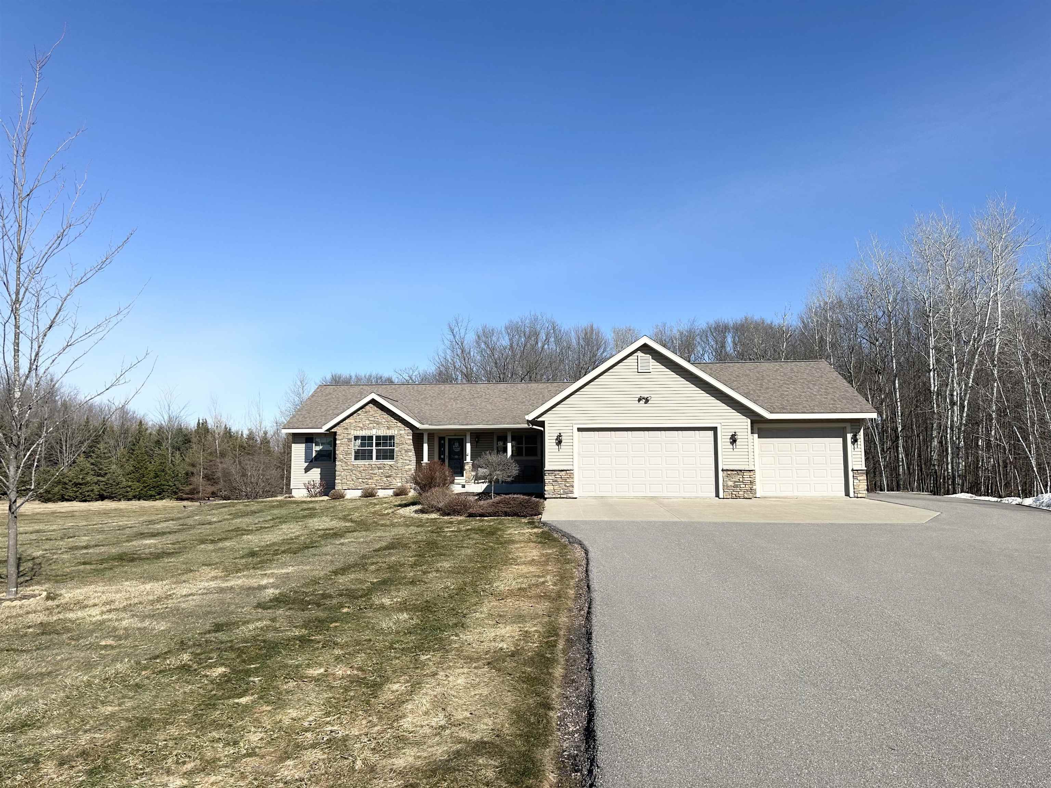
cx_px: 526
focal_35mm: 24
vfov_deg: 56.8
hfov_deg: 71.6
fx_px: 729
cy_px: 394
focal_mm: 6.86
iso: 80
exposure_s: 1/5848
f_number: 1.78
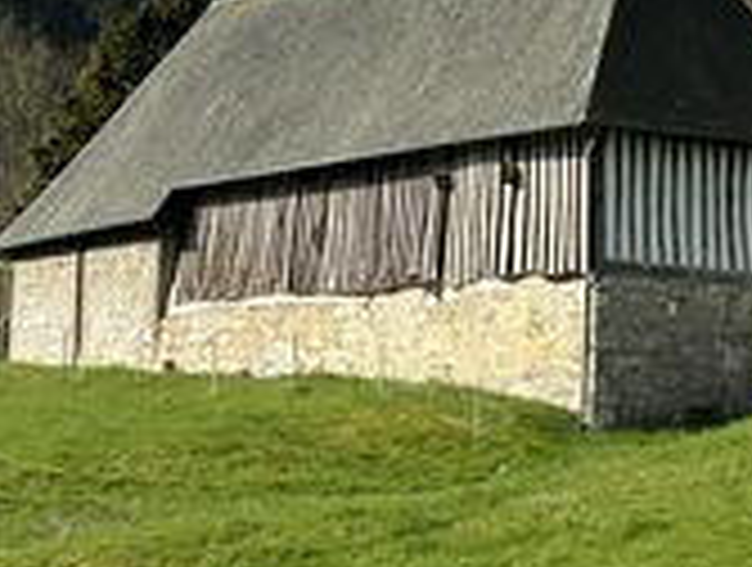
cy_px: 22
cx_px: 982
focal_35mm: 172
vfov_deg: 8.6
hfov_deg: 11.2
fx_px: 3745
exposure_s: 1/4566
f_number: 1.78
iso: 64
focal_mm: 6.86
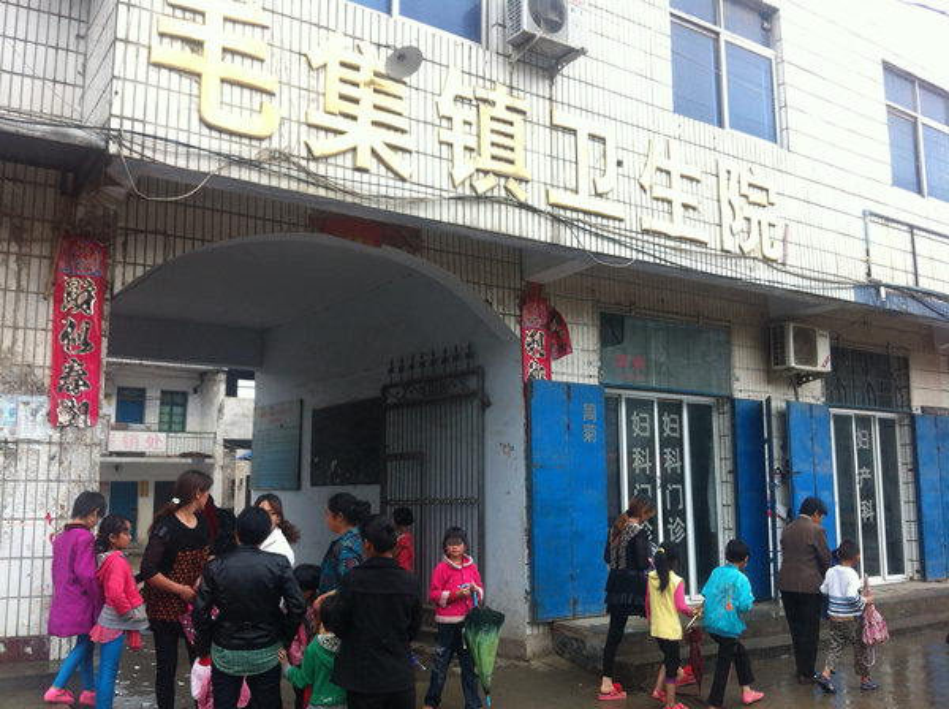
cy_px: 354
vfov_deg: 40.6
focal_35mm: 35
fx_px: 958
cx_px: 474
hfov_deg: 52.7
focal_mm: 3.85
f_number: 2.8
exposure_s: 1/100
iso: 100
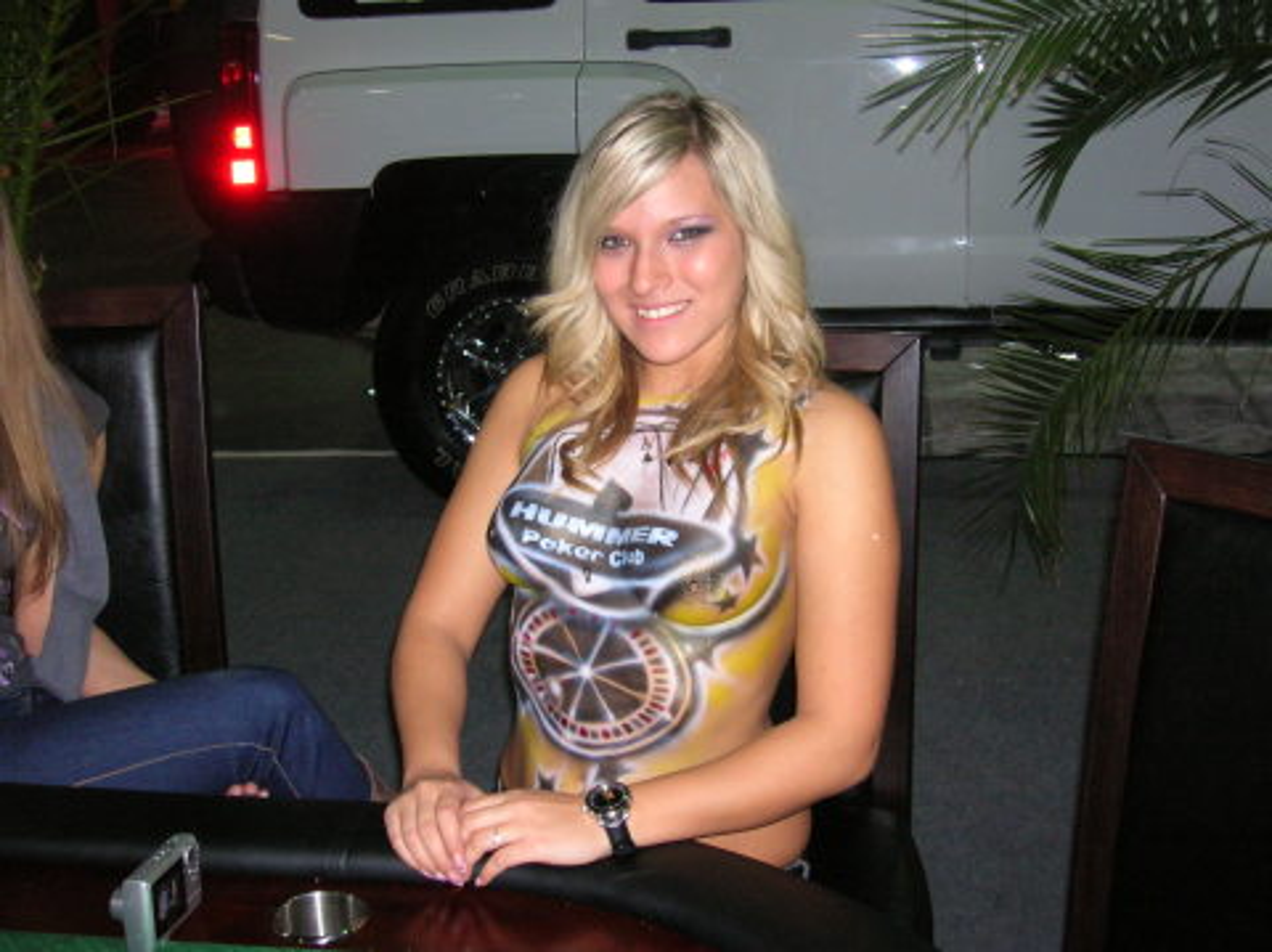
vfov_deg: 31.5
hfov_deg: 41.3
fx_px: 1689
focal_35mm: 46
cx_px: 636
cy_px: 476
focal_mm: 7.7
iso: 158
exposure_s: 1/60.1
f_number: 3.2
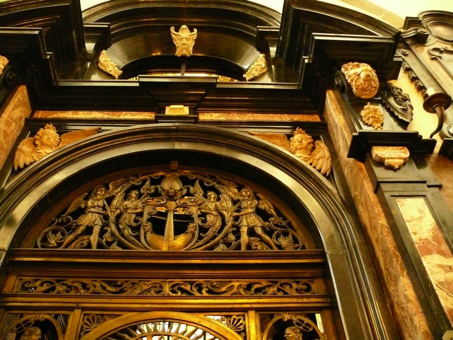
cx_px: 226
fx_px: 458
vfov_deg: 40.7
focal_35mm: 35
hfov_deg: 52.6
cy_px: 170
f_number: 2.8
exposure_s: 1/15
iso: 800
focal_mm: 7.4
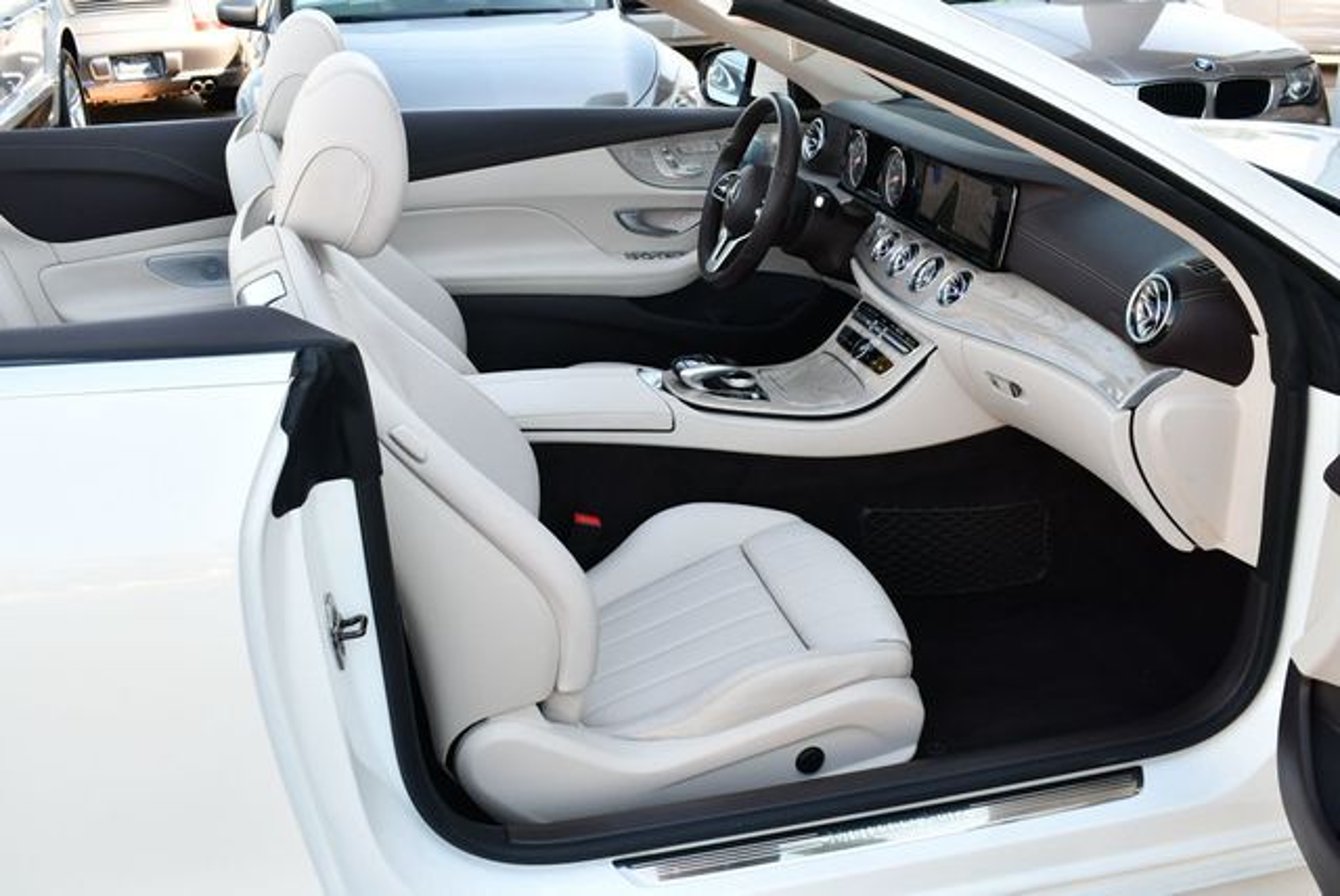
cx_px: 670
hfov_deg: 53.1
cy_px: 448
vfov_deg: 36.9
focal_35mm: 36
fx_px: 1341
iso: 400
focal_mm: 18
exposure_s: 1/250
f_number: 4.5
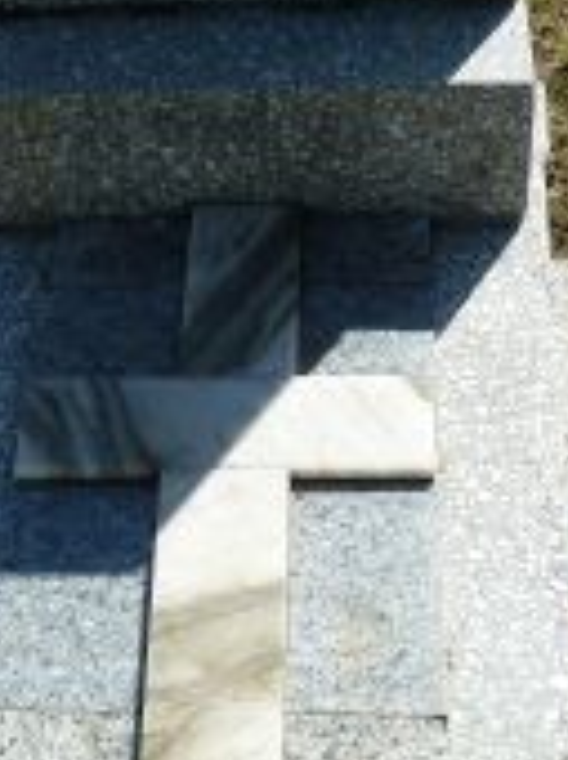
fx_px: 2171
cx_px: 143
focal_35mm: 99
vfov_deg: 19.9
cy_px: 362
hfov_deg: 14.8
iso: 80
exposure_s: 1/500
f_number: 4
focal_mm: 5.7
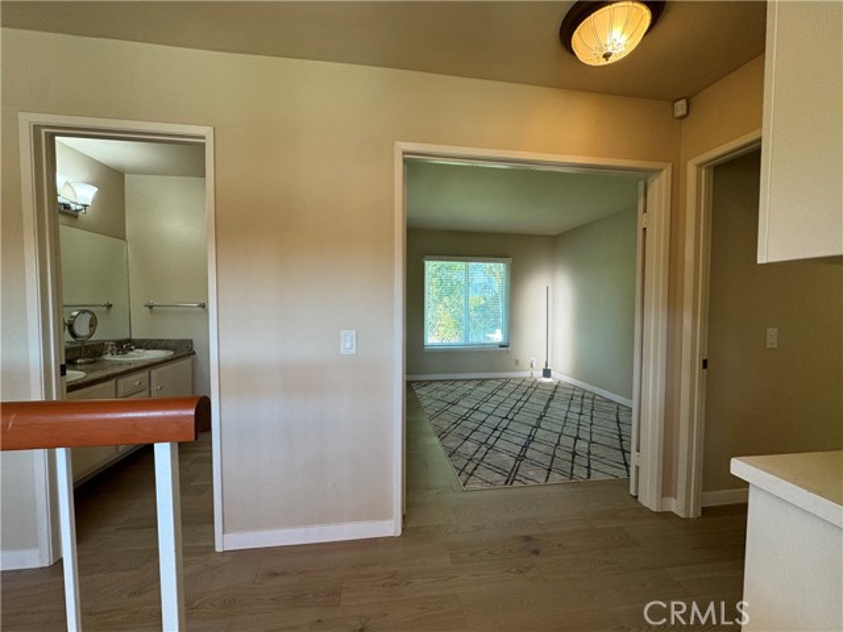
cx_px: 422
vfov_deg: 85.7
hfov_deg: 102.1
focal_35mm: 14
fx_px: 341
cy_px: 316
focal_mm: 2.22
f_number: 2.2
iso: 100
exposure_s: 1/120
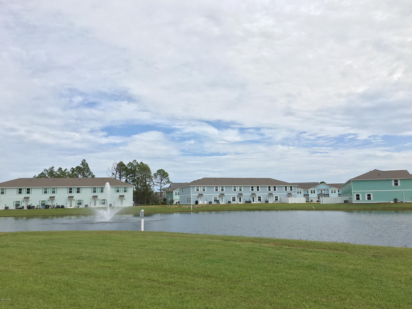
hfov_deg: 61.7
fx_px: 345
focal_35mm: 29
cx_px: 206
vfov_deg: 48.2
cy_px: 154
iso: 25
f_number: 2.2
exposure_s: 1/1709
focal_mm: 4.15
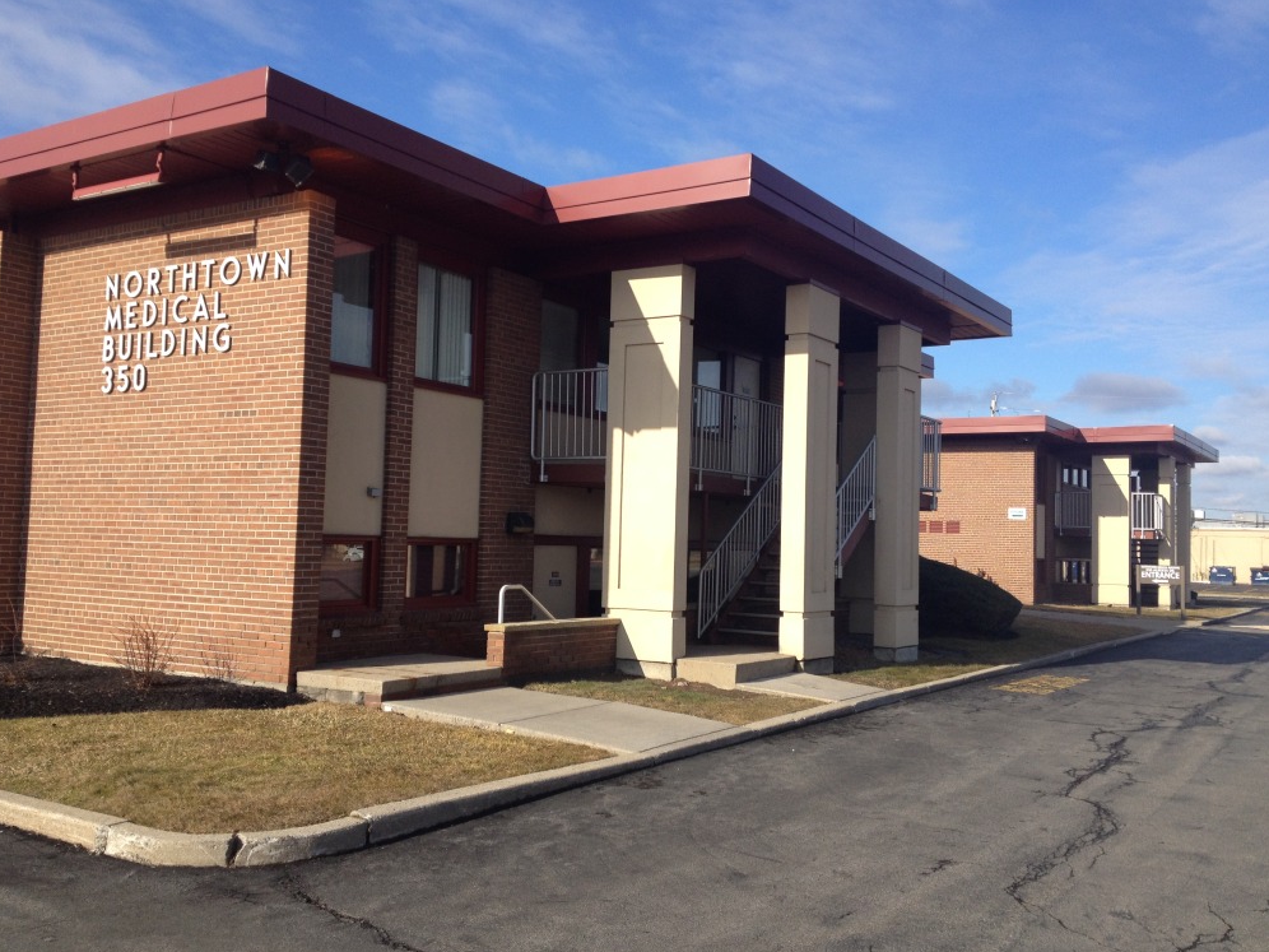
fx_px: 1320
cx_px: 632
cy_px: 468
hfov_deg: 51.4
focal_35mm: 36
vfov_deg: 39.7
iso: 50
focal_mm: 4.28
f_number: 2.4
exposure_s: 1/1255
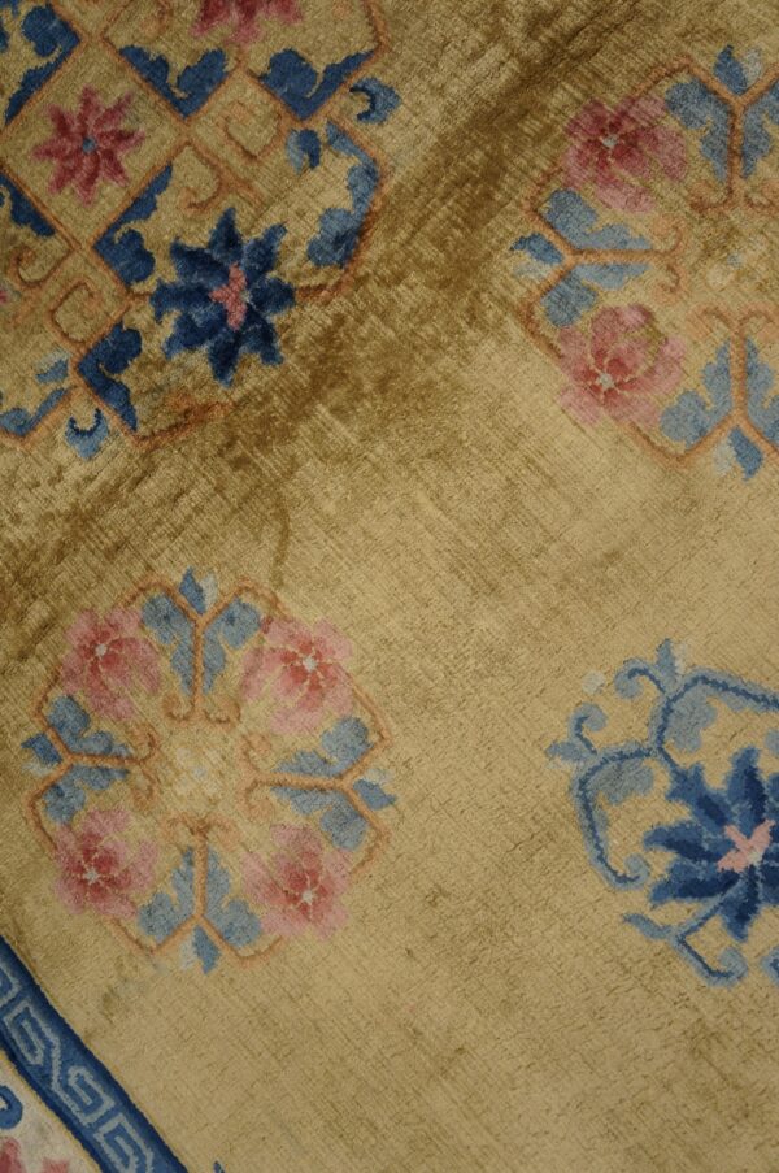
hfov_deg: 43.5
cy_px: 586
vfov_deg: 62.0
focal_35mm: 30
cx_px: 390
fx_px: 976
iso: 640
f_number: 4
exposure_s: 1/60
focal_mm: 20
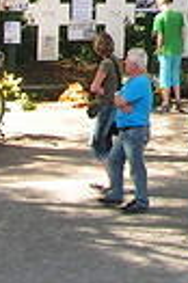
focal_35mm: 193
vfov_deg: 10.5
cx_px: 354
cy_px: -78
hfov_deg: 6.9
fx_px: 1516
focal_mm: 6.3
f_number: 5
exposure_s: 1/50
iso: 50
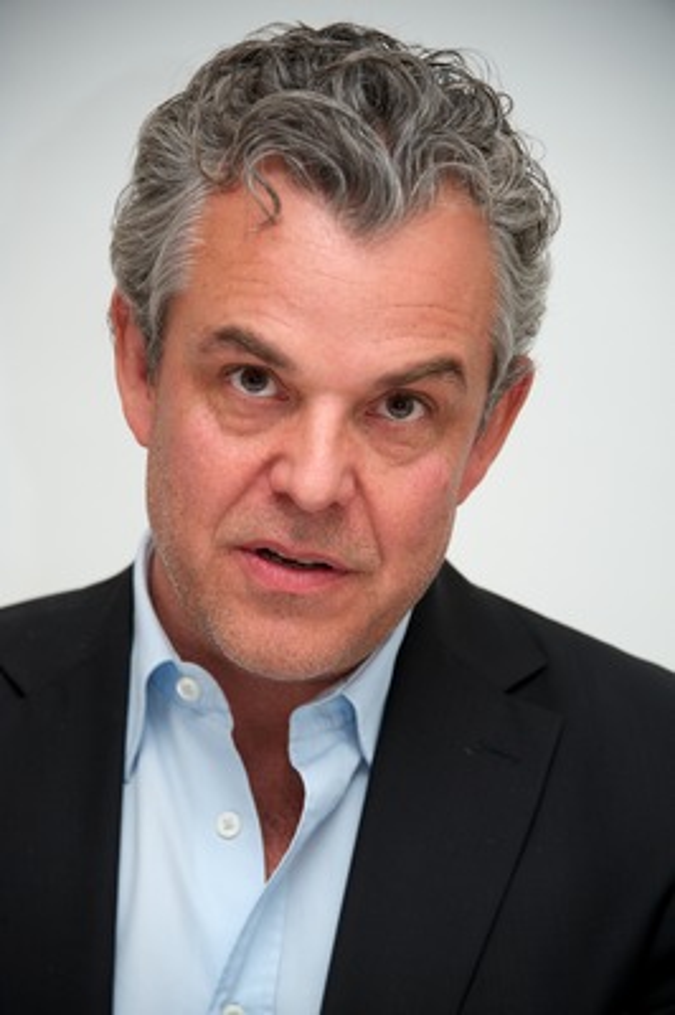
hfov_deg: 6.9
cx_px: 338
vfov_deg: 10.3
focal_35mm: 200
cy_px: 508
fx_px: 5634
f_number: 5.6
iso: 400
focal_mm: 200
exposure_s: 1/60
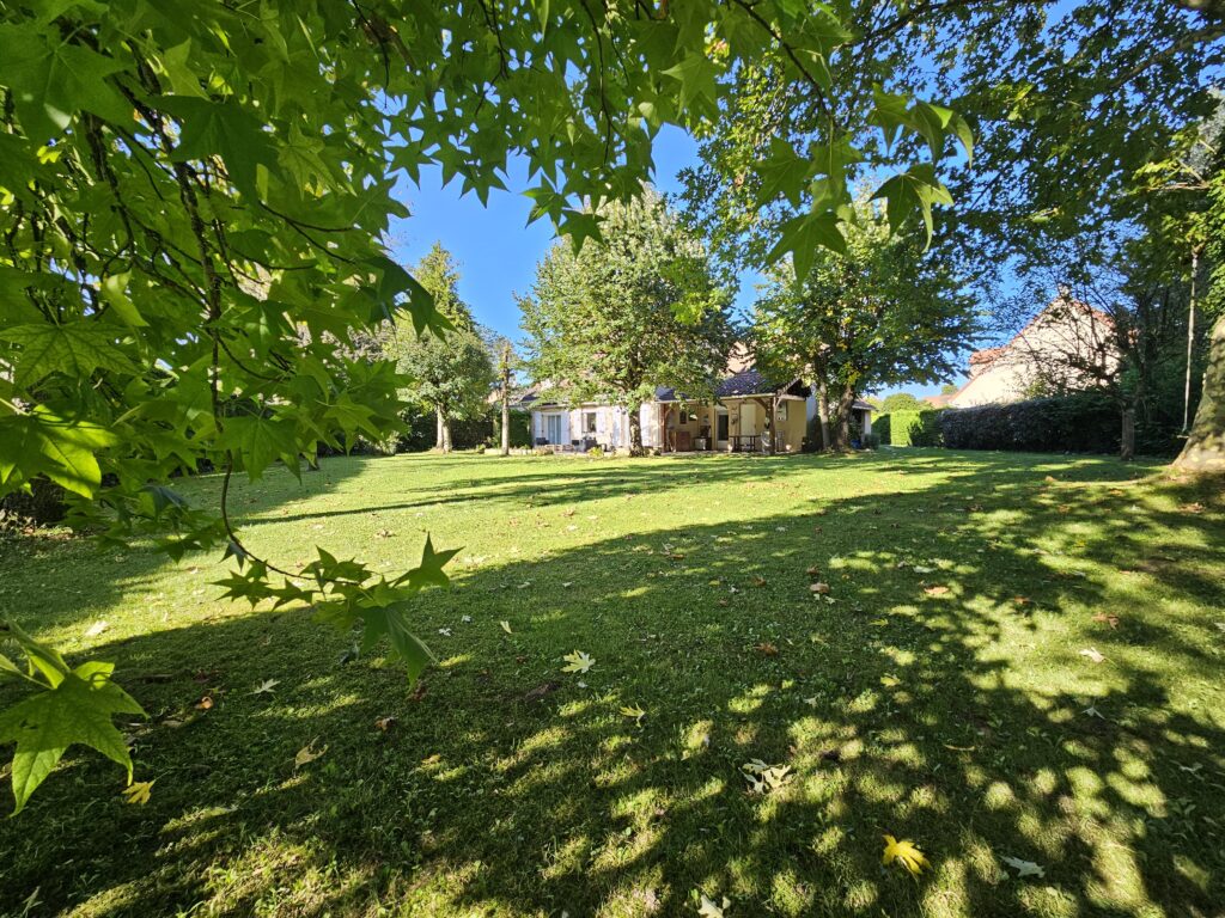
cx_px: 612
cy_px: 459
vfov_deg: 89.9
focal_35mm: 13
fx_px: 460
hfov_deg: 106.2
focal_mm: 2.2
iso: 50
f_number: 2.2
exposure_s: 1/342
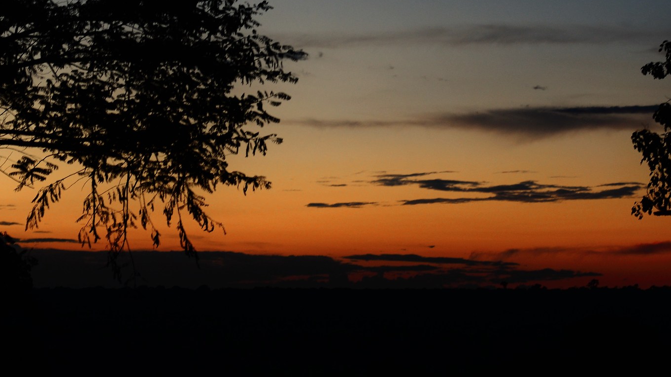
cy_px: 42
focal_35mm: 157
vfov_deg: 7.7
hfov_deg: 13.7
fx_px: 2793
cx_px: 395
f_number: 8
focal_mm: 85
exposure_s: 1/30
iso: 800
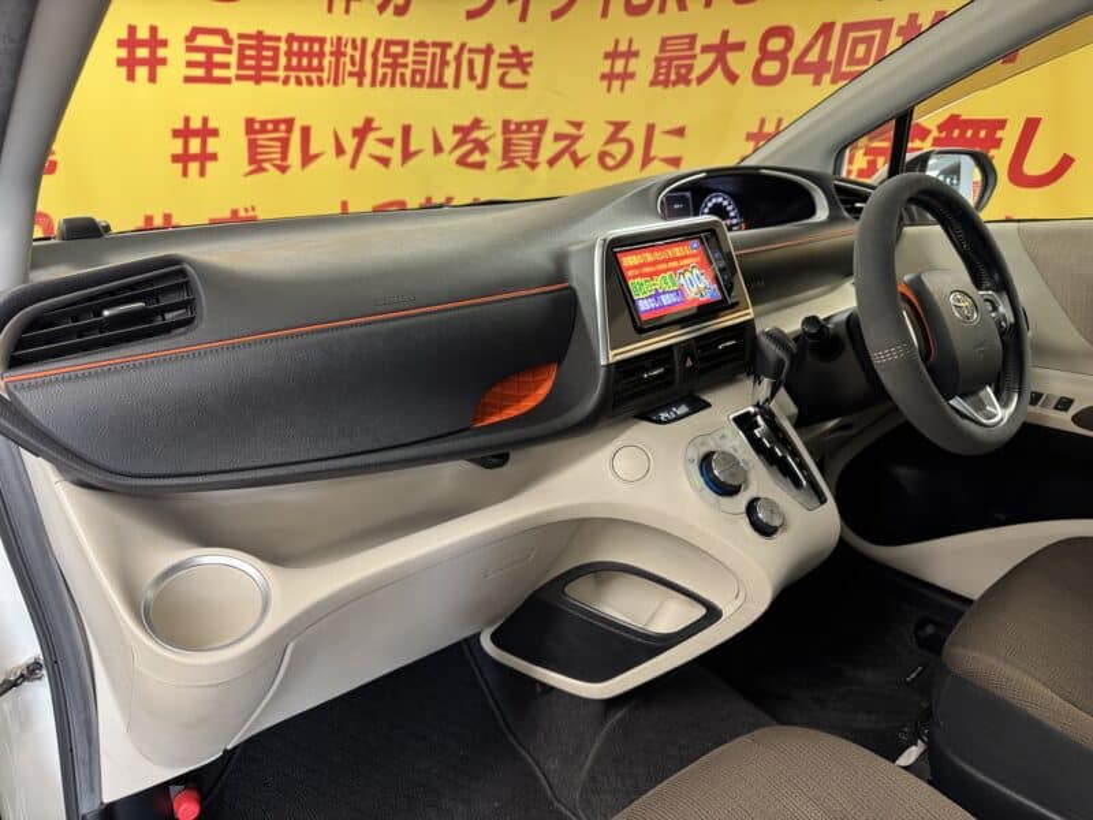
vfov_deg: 56.8
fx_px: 758
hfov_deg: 71.6
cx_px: 546
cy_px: 410
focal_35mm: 24
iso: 160
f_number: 1.78
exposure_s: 1/50
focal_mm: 6.76
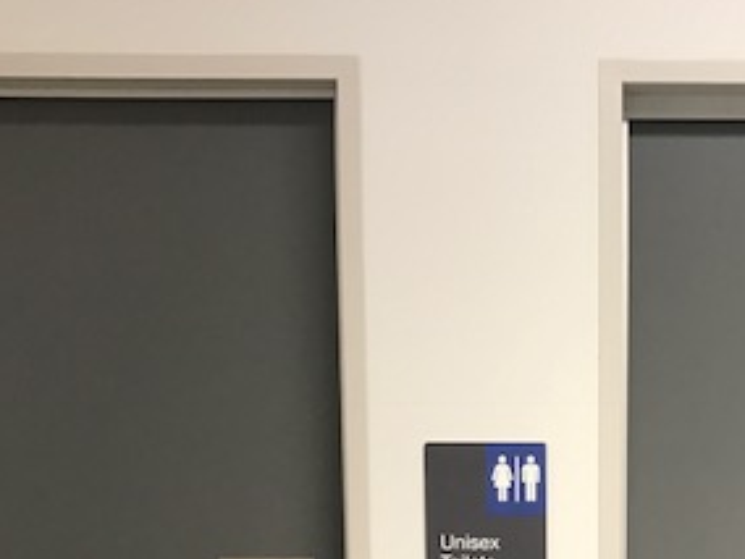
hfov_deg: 30.1
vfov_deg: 22.0
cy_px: 611
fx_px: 1356
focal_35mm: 63
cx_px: 580
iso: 40
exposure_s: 1/17
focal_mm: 3.99
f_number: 1.8
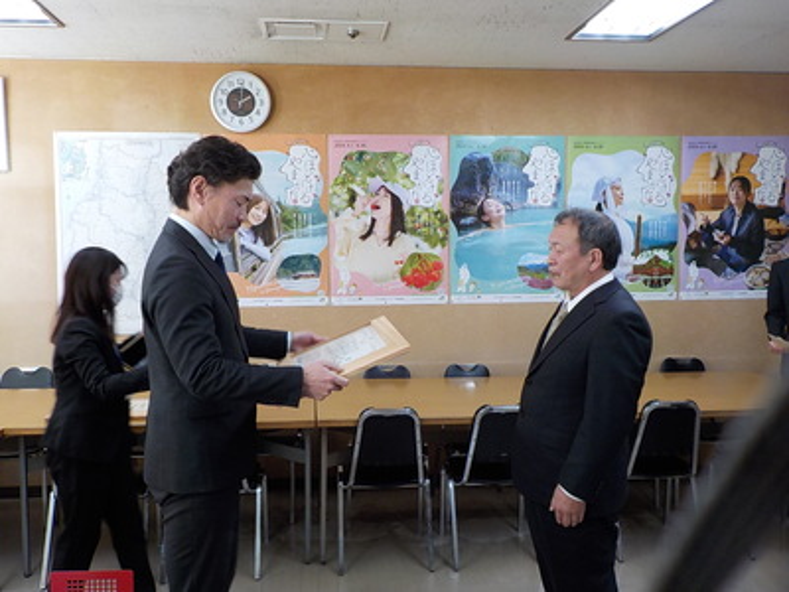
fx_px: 684
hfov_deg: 60.0
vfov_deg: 46.8
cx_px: 394
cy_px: 296
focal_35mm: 30
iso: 140
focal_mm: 4.1
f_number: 3.3
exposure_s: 1/30
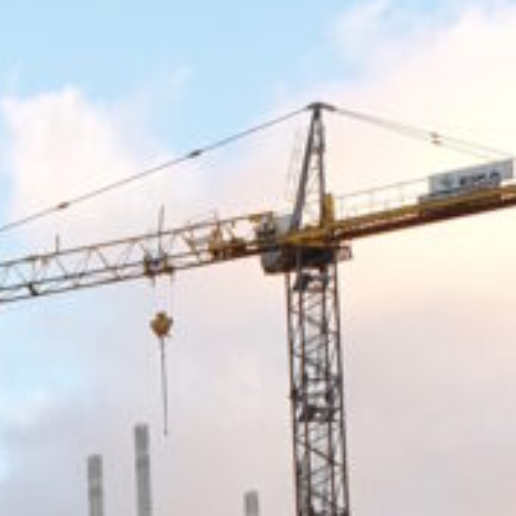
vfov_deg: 11.7
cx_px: -185
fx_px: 2260
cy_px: 1041
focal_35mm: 134
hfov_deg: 12.6
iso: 50
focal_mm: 4.3
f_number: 2.4
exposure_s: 1/104
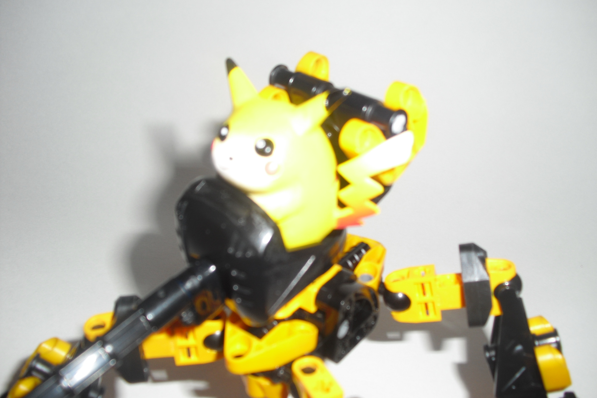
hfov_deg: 50.7
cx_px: 302
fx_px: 630
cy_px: 191
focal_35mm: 38
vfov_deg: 35.0
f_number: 3.1
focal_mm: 6.3
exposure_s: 1/60
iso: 64
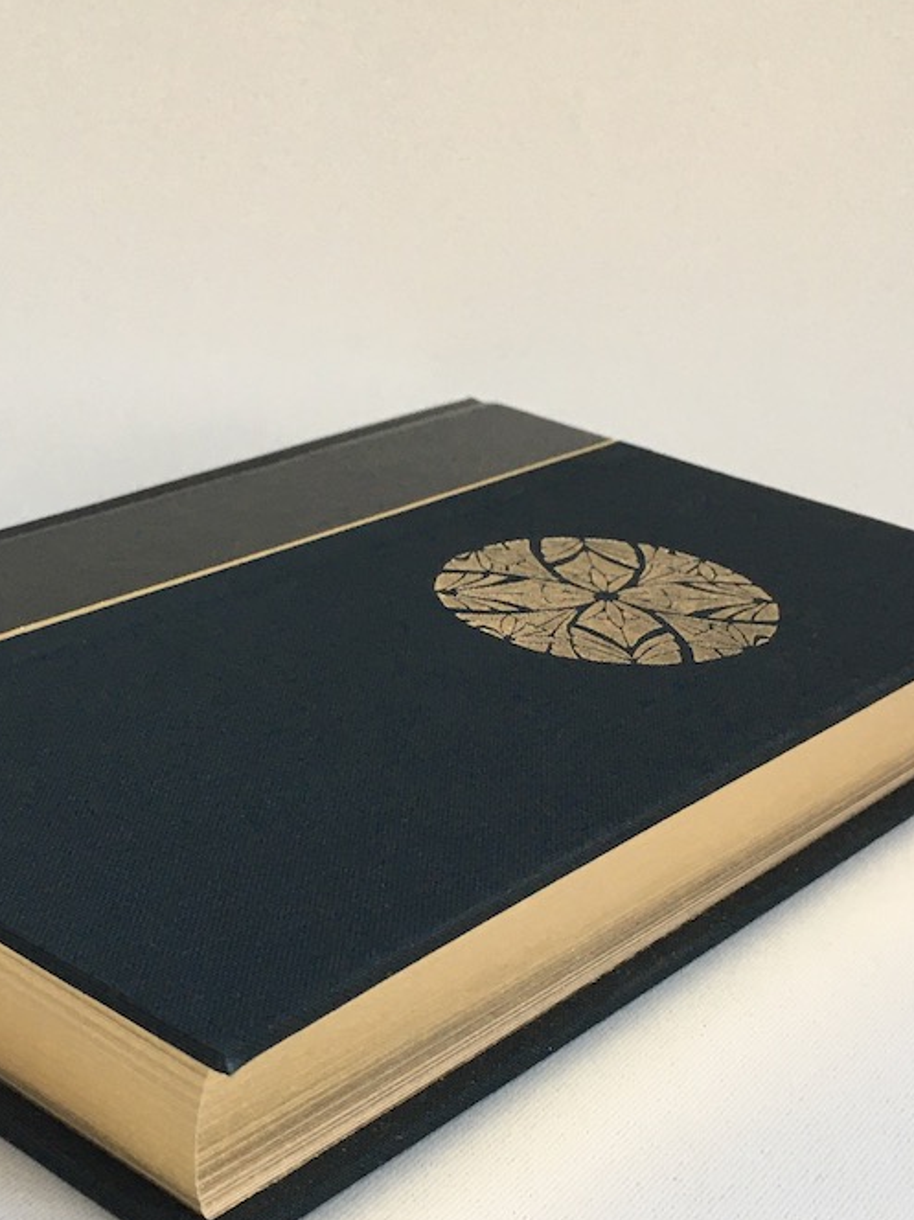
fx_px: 1972
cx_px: 340
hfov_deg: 26.0
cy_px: 716
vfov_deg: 34.3
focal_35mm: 56
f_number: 2.2
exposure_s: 1/33
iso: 50
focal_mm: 4.15
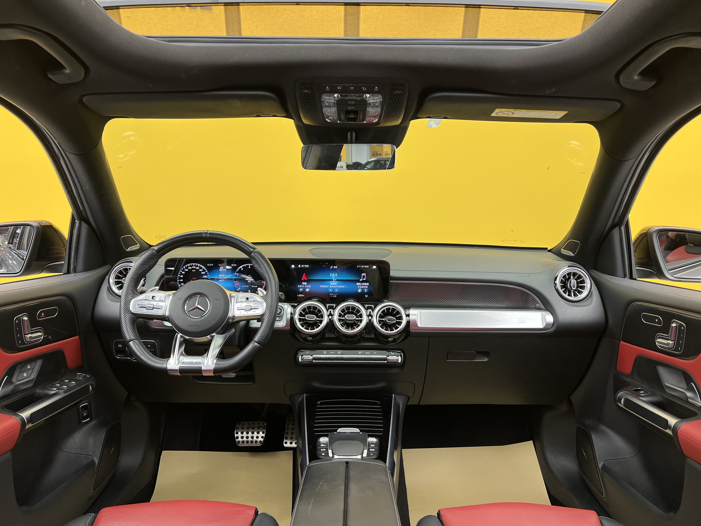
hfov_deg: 67.3
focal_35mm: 26
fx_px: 527
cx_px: 350
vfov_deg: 53.1
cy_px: 263
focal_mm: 5.7
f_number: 1.5
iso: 50
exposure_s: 1/100
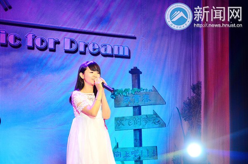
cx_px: 124
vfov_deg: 10.7
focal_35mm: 128
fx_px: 876
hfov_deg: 16.1
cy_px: 82
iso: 1600
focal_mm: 85
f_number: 5.6
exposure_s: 1/50
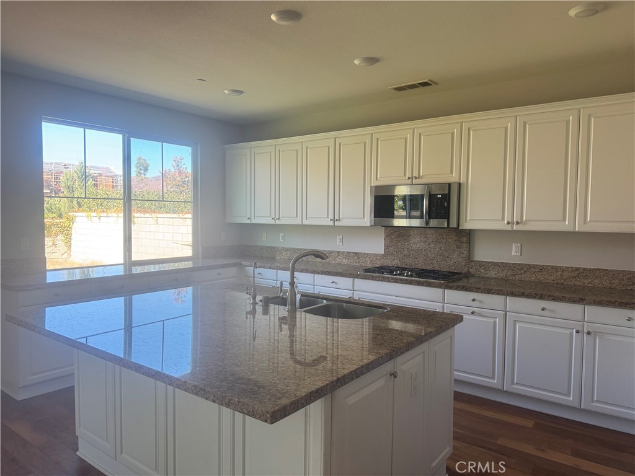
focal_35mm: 24
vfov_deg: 56.8
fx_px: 440
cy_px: 238
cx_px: 318
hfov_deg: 71.6
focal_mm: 6.76
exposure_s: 1/121
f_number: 1.78
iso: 200
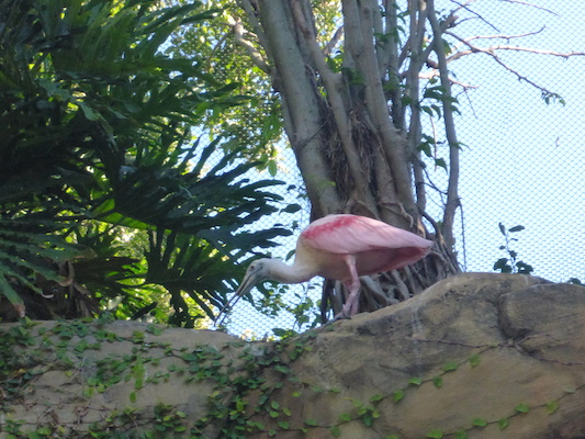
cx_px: 292
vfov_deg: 11.9
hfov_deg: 15.8
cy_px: 220
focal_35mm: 125
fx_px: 2113
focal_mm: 20.3
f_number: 5.8
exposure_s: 1/500
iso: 1250
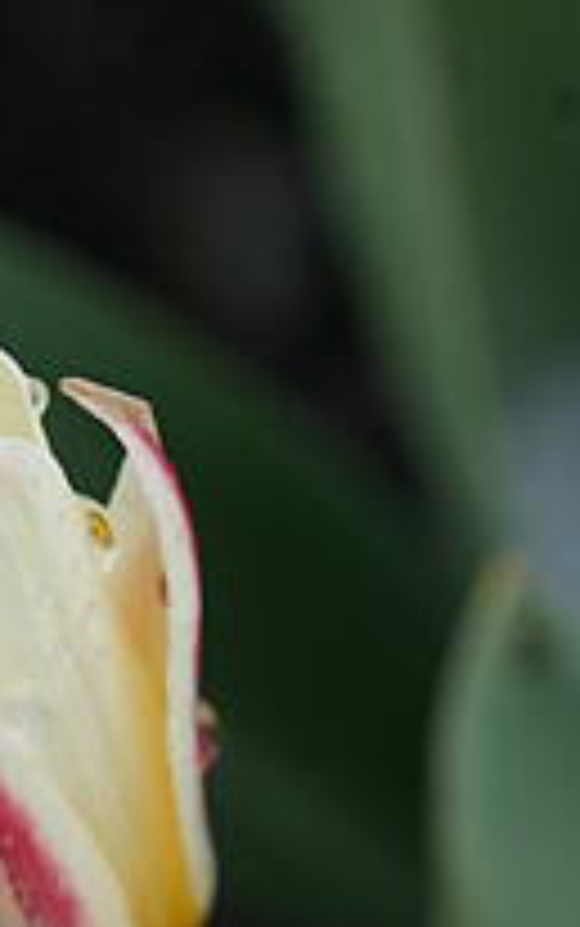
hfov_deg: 1.8
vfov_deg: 2.9
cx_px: 528
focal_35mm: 723
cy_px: 477
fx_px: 18260
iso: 320
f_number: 6.3
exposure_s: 1/250
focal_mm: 240
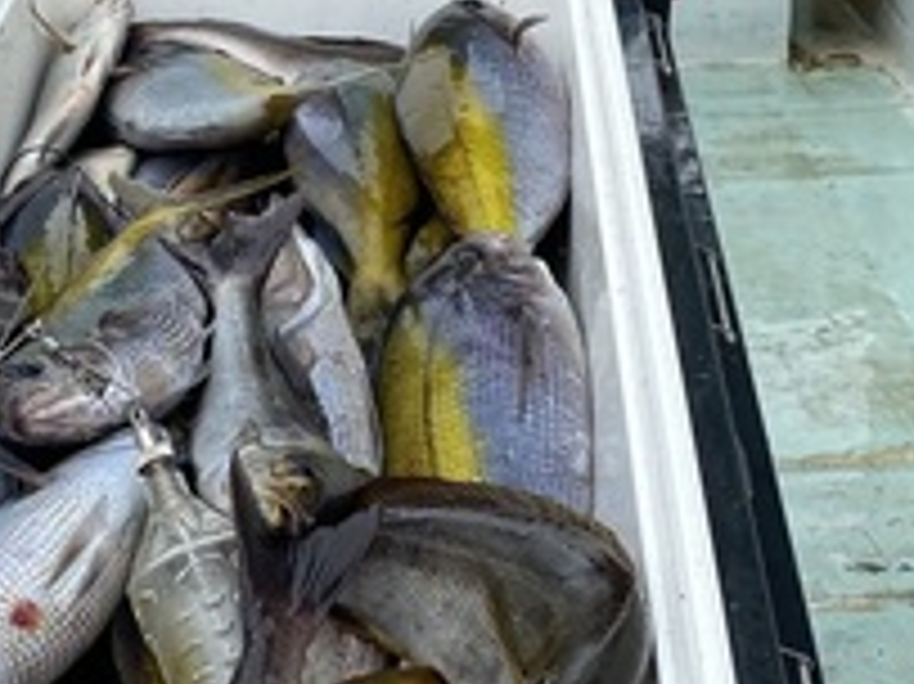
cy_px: 94
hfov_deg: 23.7
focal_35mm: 82
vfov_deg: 17.7
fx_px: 2164
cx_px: 297
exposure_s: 1/2183
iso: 32
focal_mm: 4.25
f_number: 1.8
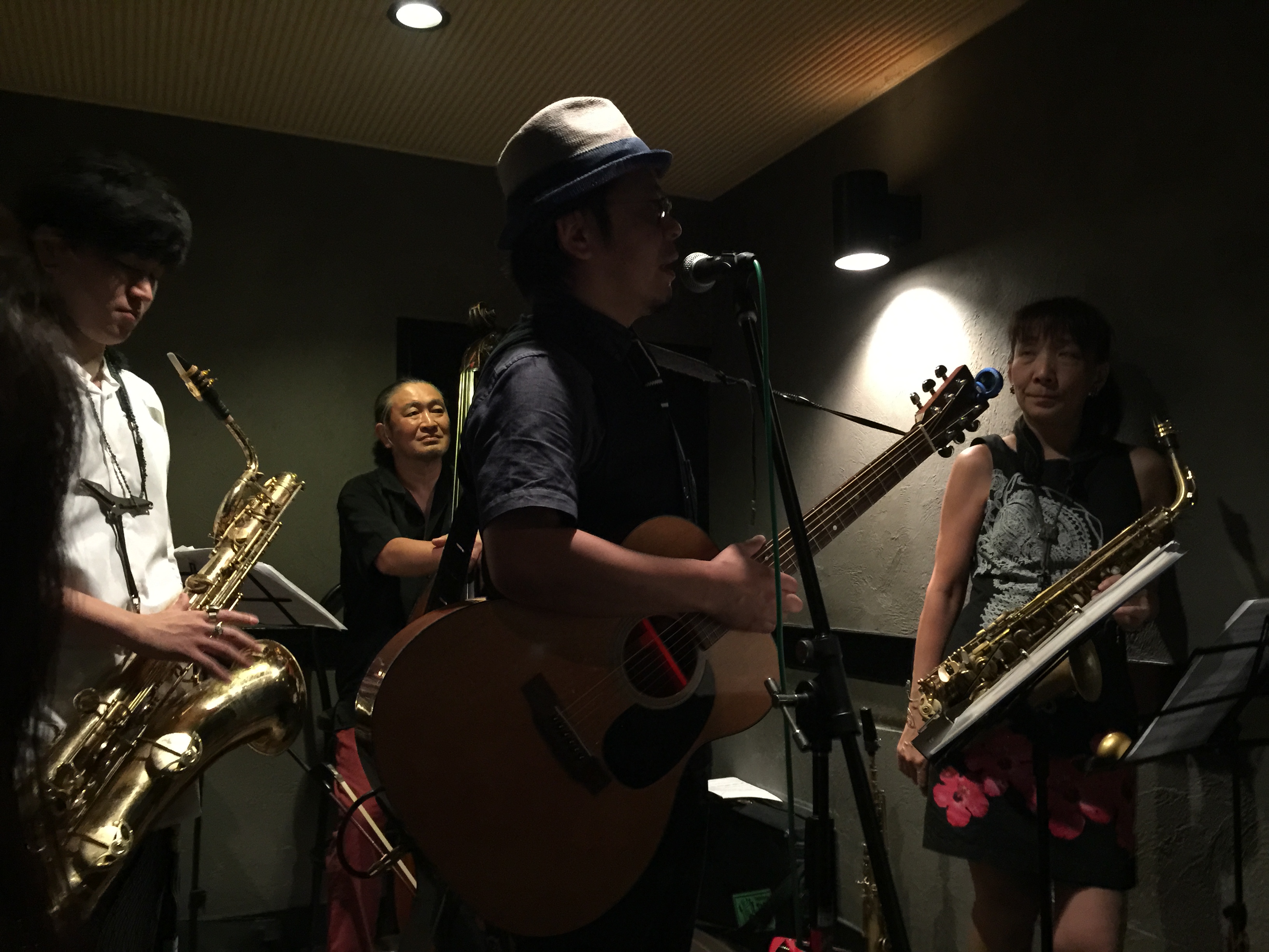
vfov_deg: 48.2
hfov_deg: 61.7
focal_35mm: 29
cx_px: 634
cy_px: 476
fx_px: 1063
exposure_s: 1/4
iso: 160
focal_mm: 4.15
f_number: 2.2
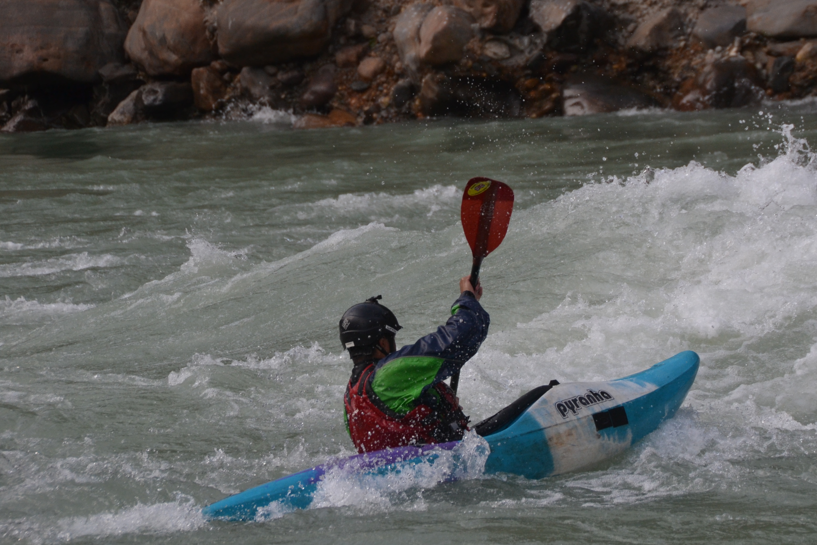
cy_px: 314
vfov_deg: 4.8
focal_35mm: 288
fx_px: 6535
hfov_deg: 7.1
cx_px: 586
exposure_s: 1/1250
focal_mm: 130
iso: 400
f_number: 6
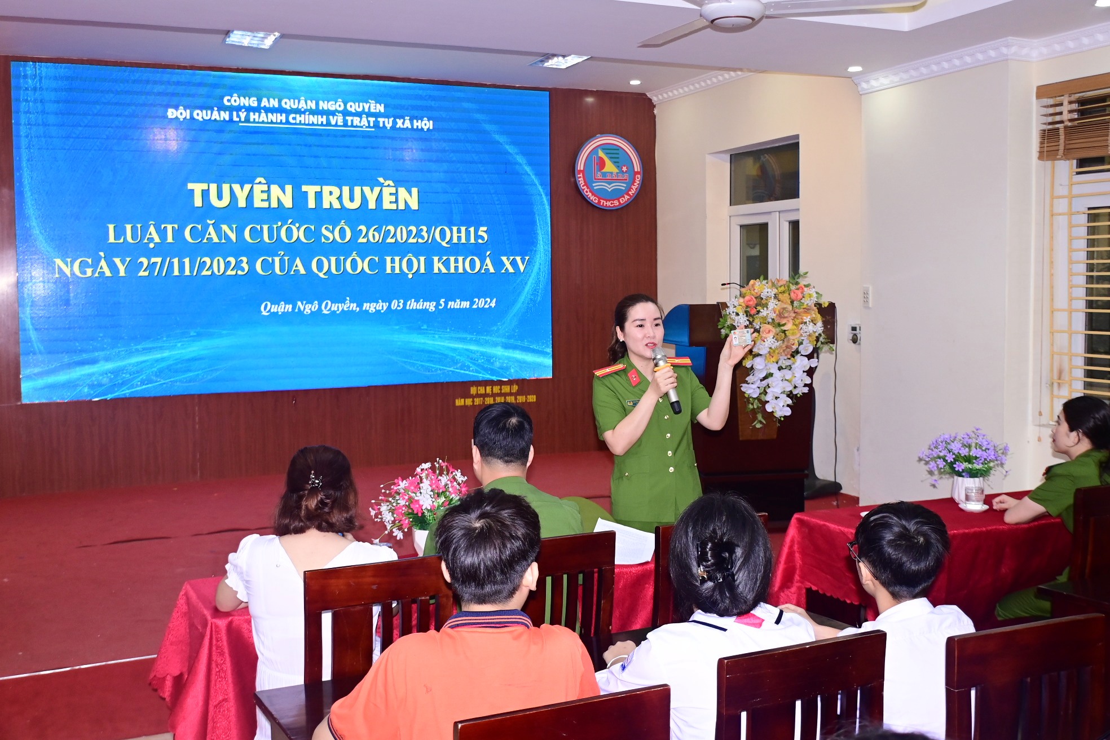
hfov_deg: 53.1
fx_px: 1110
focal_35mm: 36
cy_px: 370
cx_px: 555
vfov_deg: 36.9
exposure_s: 1/200
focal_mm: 24
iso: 800
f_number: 3.8
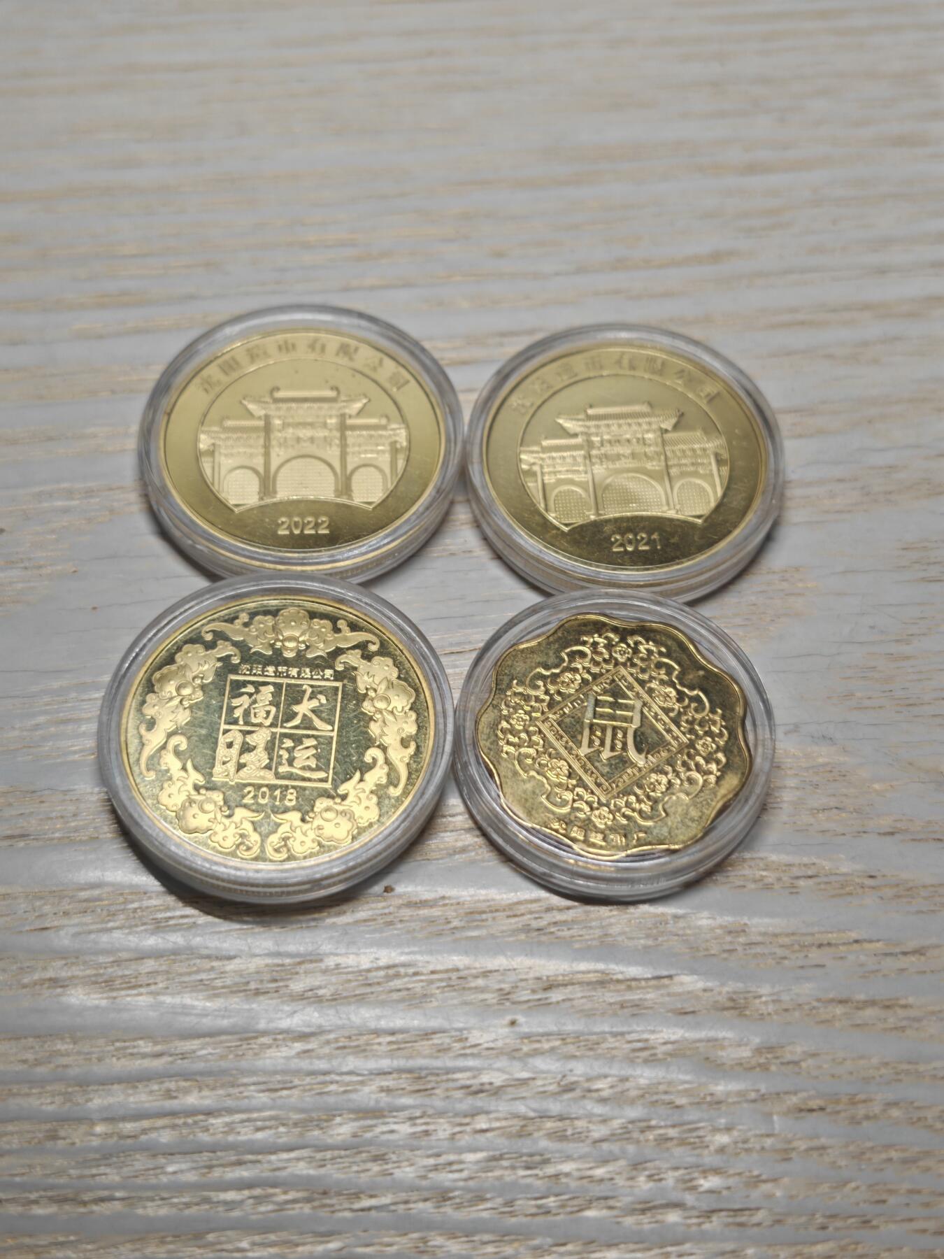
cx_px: 472
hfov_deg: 27.0
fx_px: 1963
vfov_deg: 35.5
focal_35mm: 54
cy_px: 630
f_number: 4
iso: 50
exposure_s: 1/110
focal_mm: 7.62
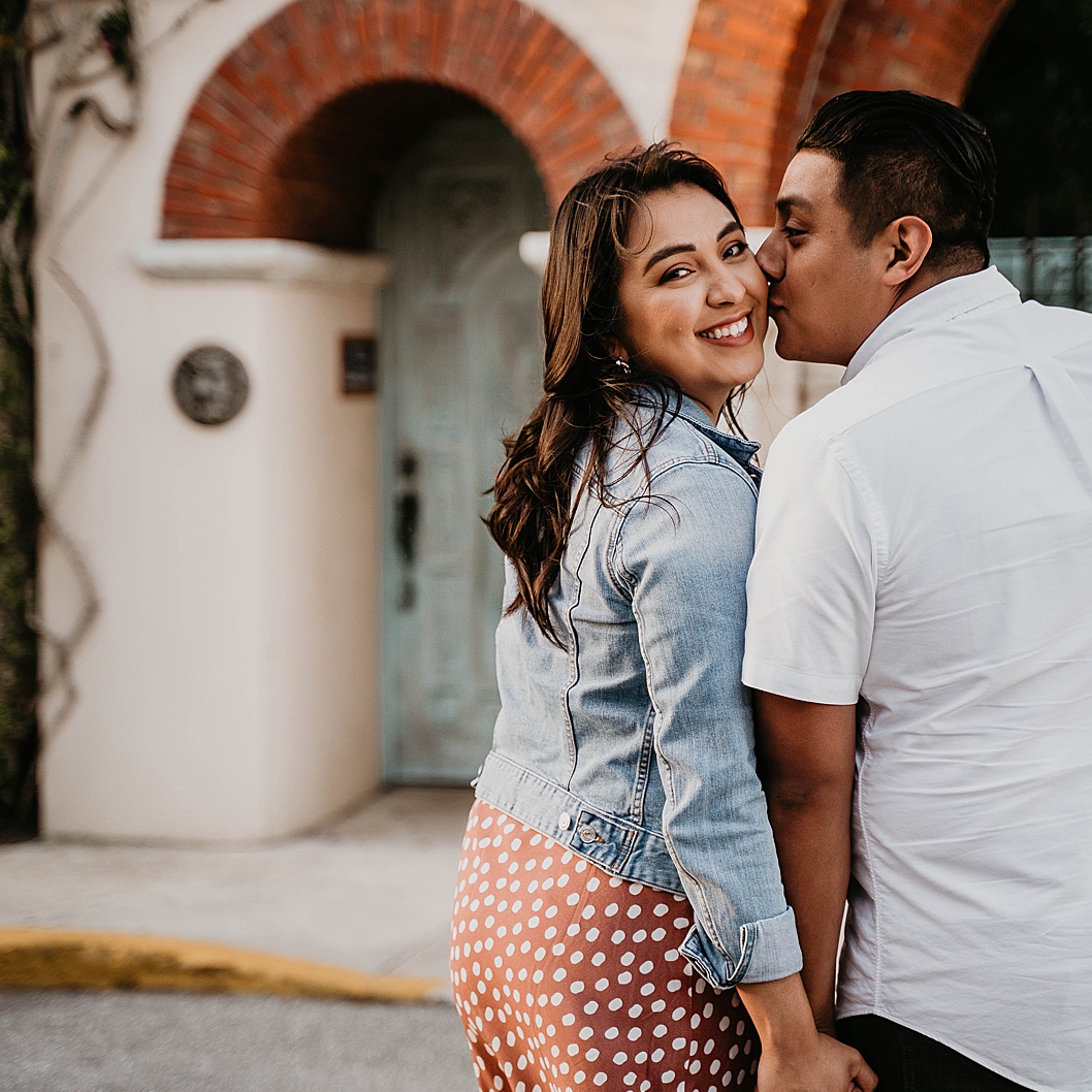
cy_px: 547
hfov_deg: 19.3
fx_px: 3212
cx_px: 634
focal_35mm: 90
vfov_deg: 19.3
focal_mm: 70
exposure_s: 1/640
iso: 500
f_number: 2.8
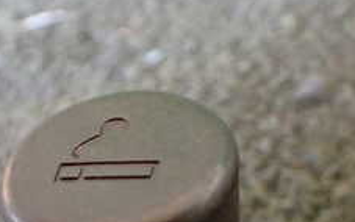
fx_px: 813
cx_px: 136
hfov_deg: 24.6
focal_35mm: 84
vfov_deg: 15.0
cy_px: 269
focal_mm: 5.4
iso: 800
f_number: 2.3
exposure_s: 1/40
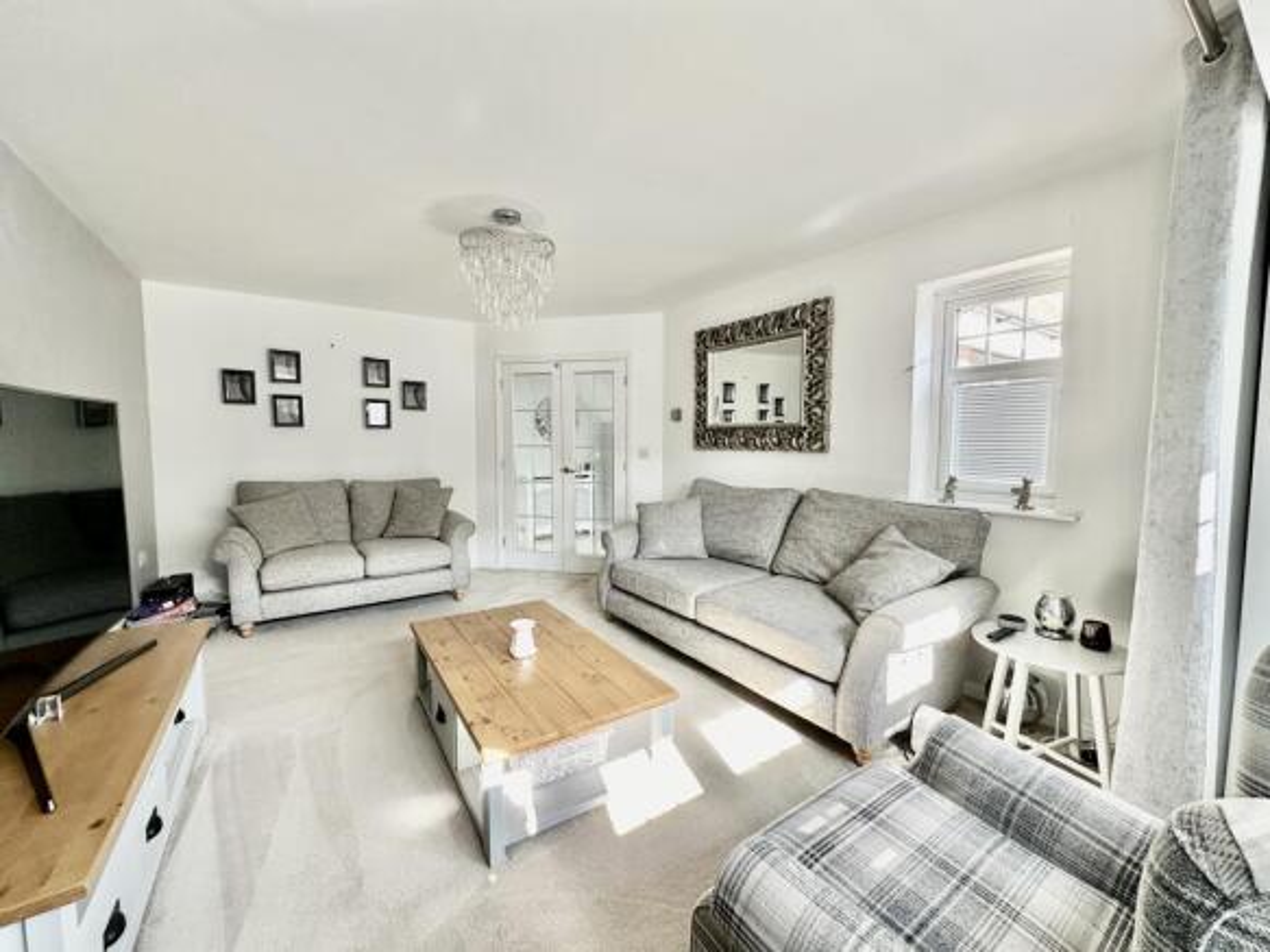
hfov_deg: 102.1
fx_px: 514
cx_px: 635
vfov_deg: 85.7
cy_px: 476
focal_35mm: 14
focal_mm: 2.22
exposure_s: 1/99
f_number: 2.2
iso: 125
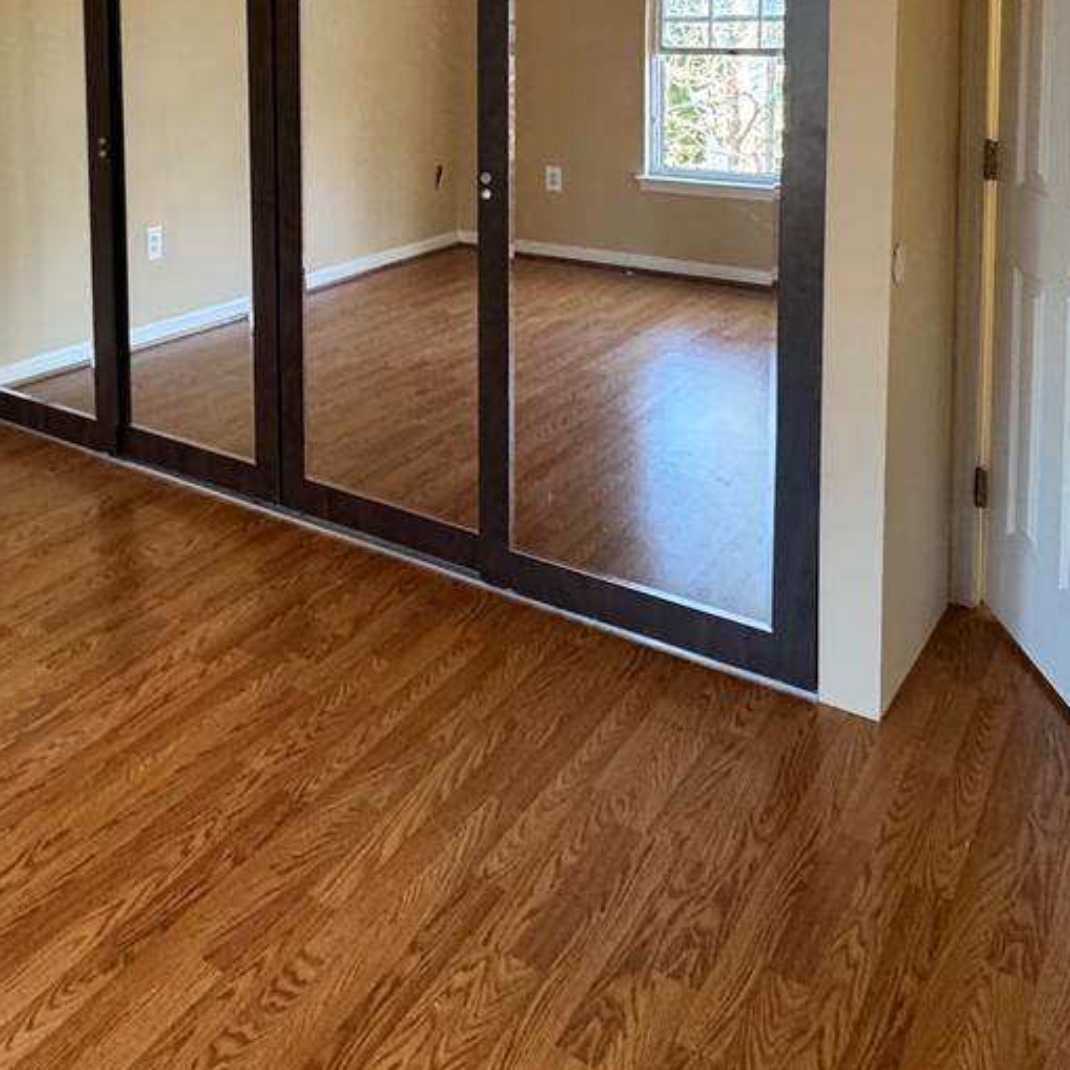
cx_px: 217
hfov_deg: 44.9
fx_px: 1224
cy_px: 95
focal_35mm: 35
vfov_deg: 43.0
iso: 320
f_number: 2.2
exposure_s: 1/62
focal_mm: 2.22
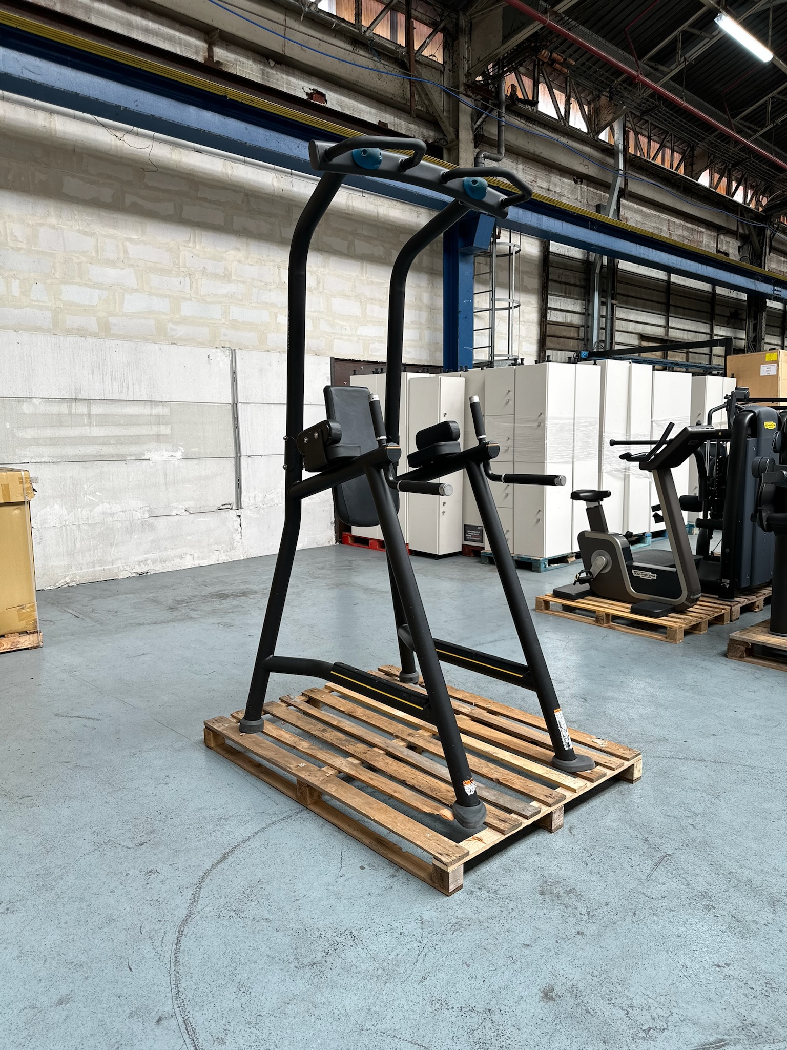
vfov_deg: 71.6
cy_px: 525
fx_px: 728
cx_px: 394
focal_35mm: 24
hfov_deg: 56.8
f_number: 1.78
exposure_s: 1/107
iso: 50
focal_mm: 6.86
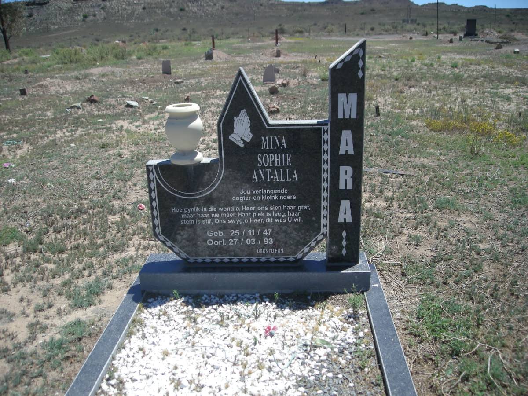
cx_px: 264
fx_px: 534
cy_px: 198
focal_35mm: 35
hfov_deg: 52.6
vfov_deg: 40.7
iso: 50
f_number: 5.7
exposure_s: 1/194
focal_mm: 5.7
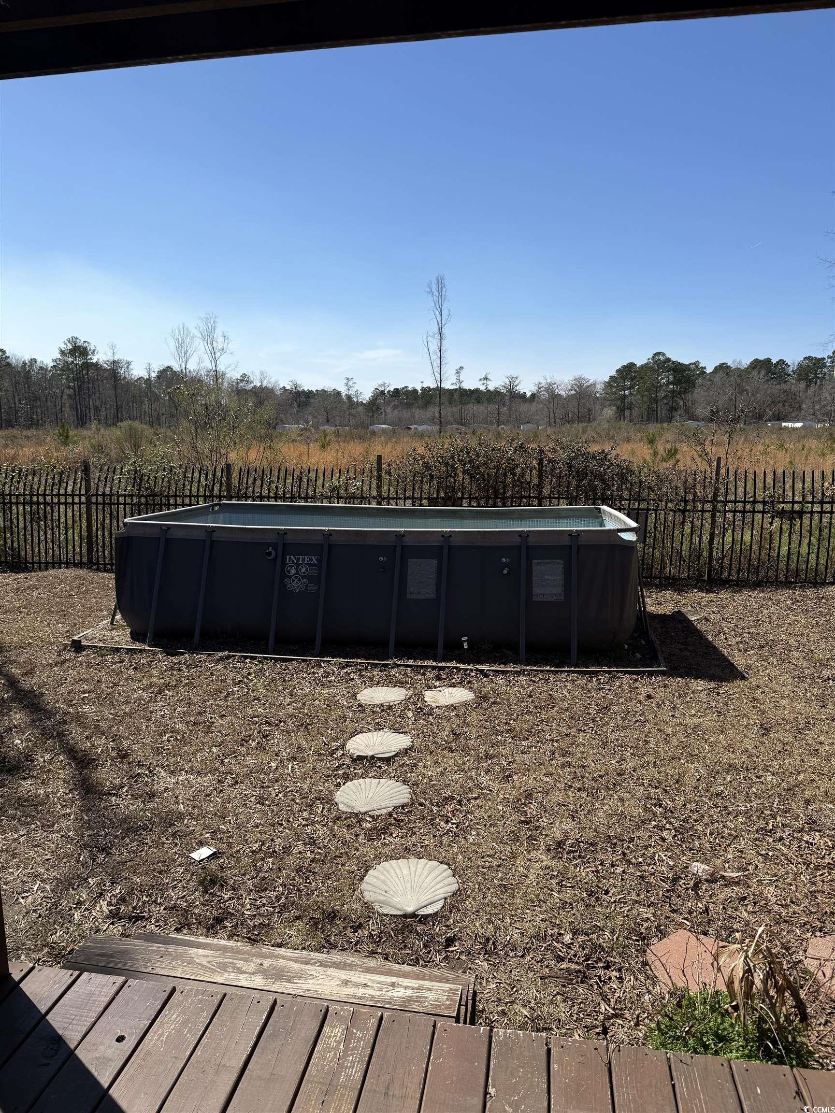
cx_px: 418
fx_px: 772
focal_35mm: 24
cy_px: 556
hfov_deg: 56.8
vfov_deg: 71.6
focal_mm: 6.76
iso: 80
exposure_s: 1/5714
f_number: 1.78
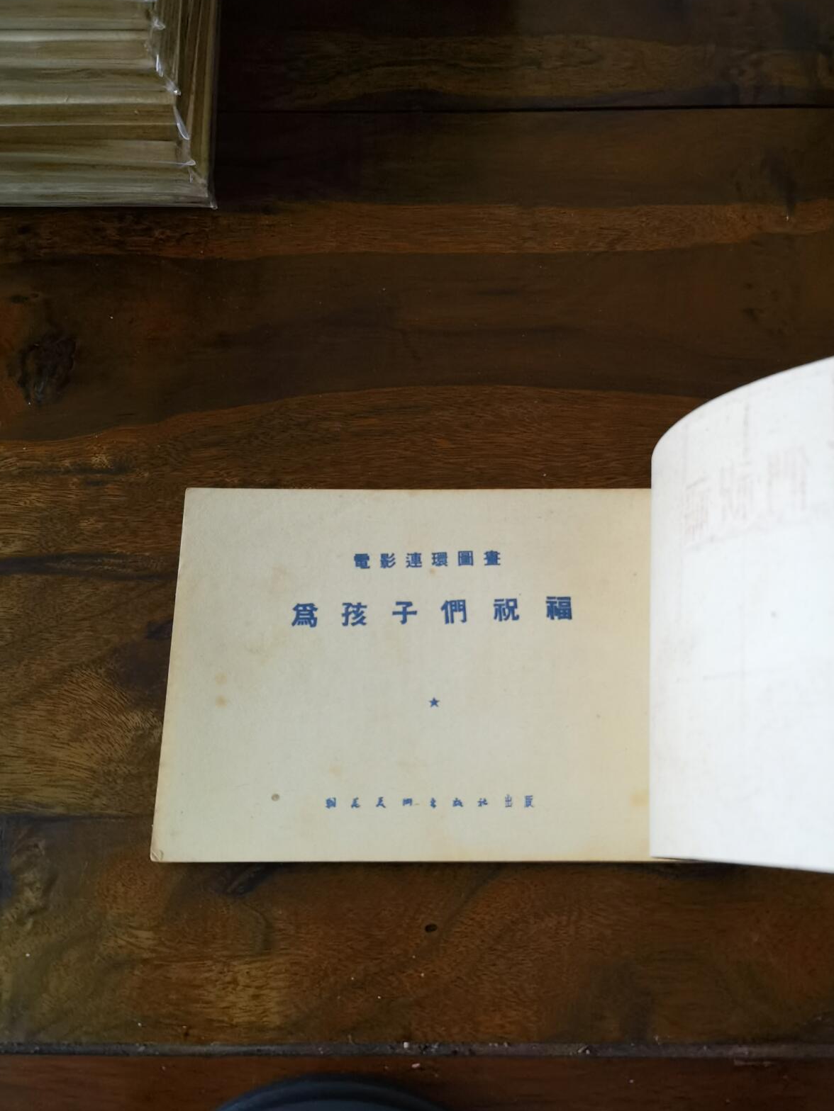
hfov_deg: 45.4
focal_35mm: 31
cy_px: 548
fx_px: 996
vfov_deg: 58.3
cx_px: 433
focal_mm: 6.67
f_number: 1.9
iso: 500
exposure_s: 1/120
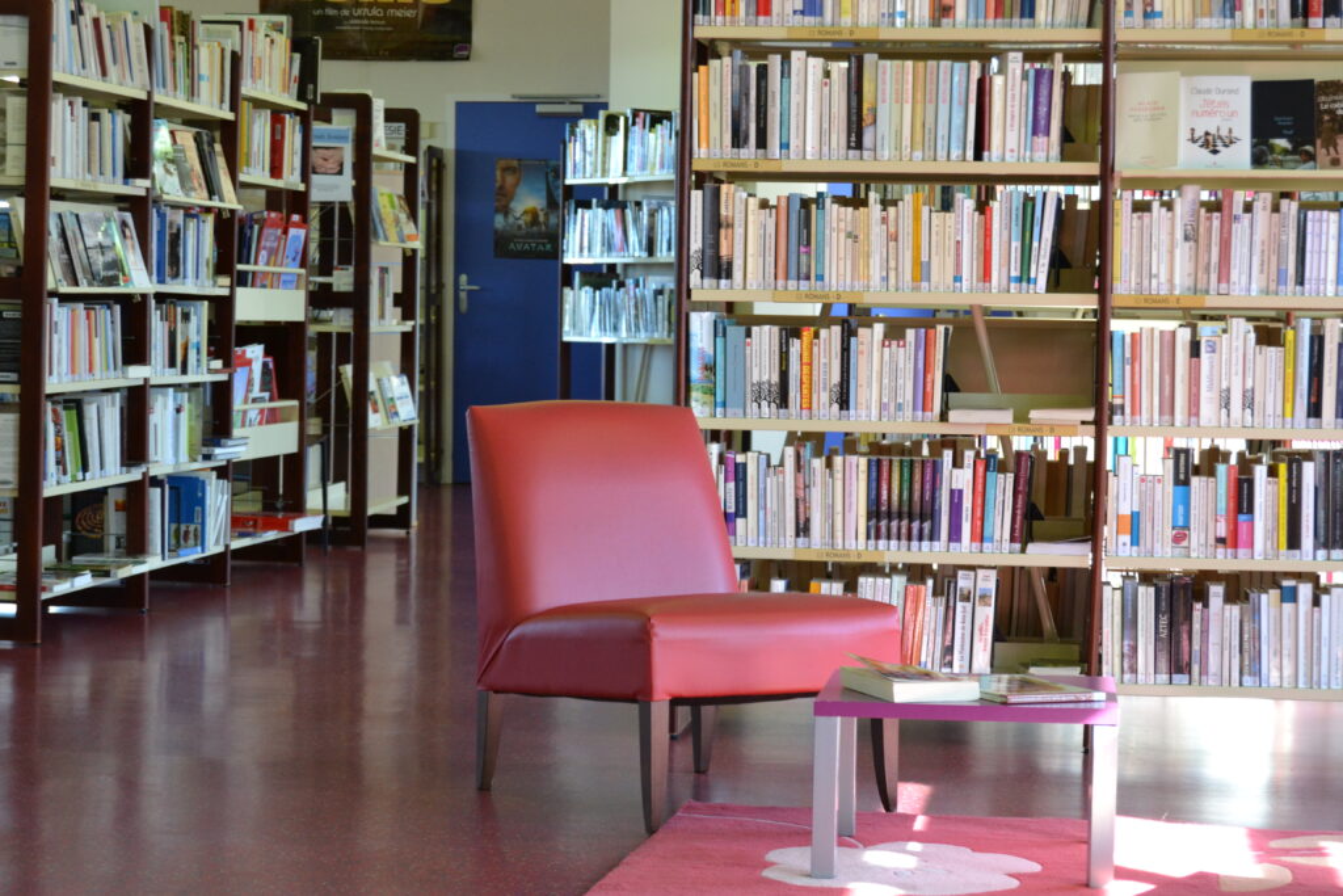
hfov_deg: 24.6
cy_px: 448
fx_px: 3078
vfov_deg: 16.6
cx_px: 672
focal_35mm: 82
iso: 1100
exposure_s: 1/60
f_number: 5.6
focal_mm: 55
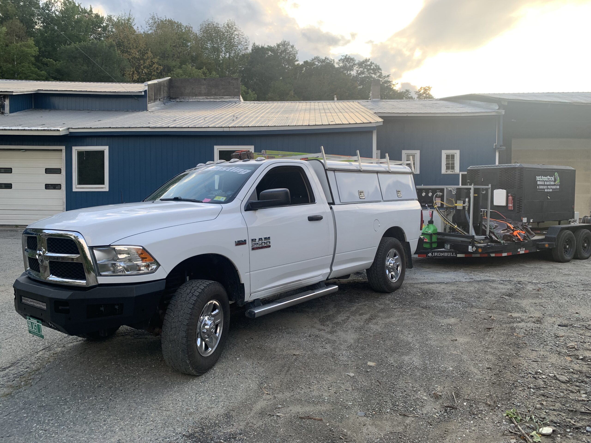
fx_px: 444
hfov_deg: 67.3
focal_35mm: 26
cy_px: 222
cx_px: 296
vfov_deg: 53.1
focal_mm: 4.25
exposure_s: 1/278
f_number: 1.8
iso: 25
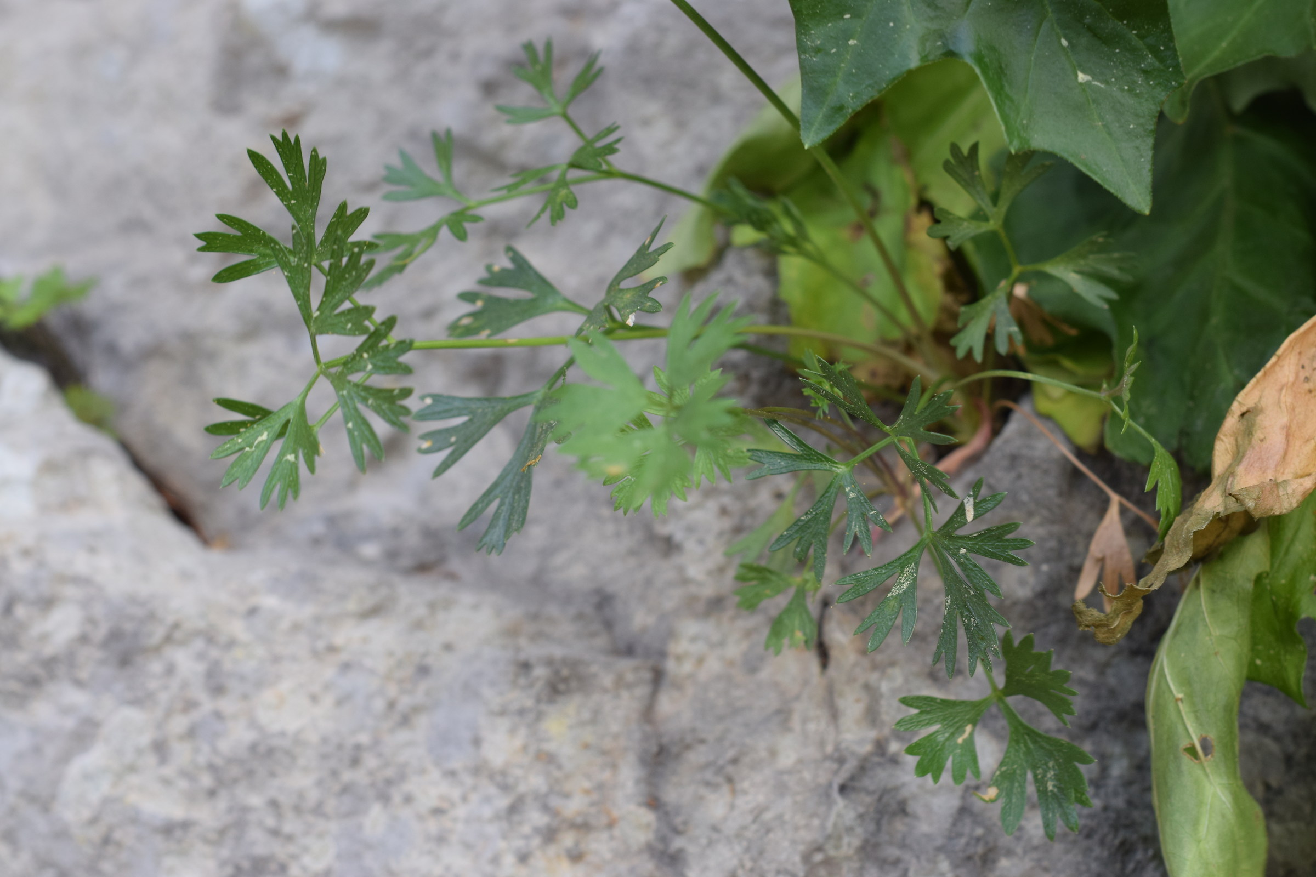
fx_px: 2741
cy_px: 438
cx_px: 658
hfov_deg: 27.0
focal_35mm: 75
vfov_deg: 18.2
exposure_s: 1/100
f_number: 5
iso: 400
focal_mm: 50
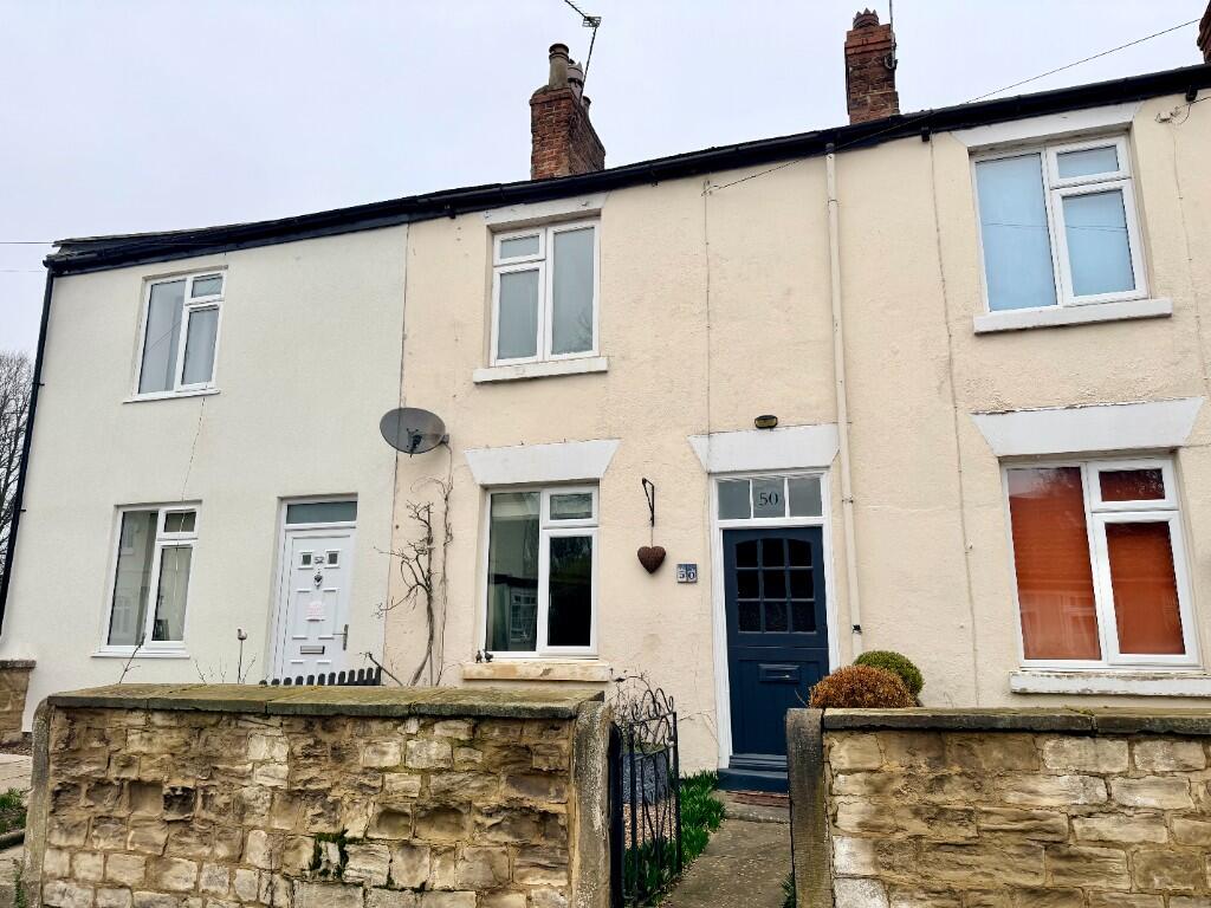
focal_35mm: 24
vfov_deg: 56.8
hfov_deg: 71.6
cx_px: 606
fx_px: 840
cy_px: 454
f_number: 1.78
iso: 100
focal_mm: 6.76
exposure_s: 1/121
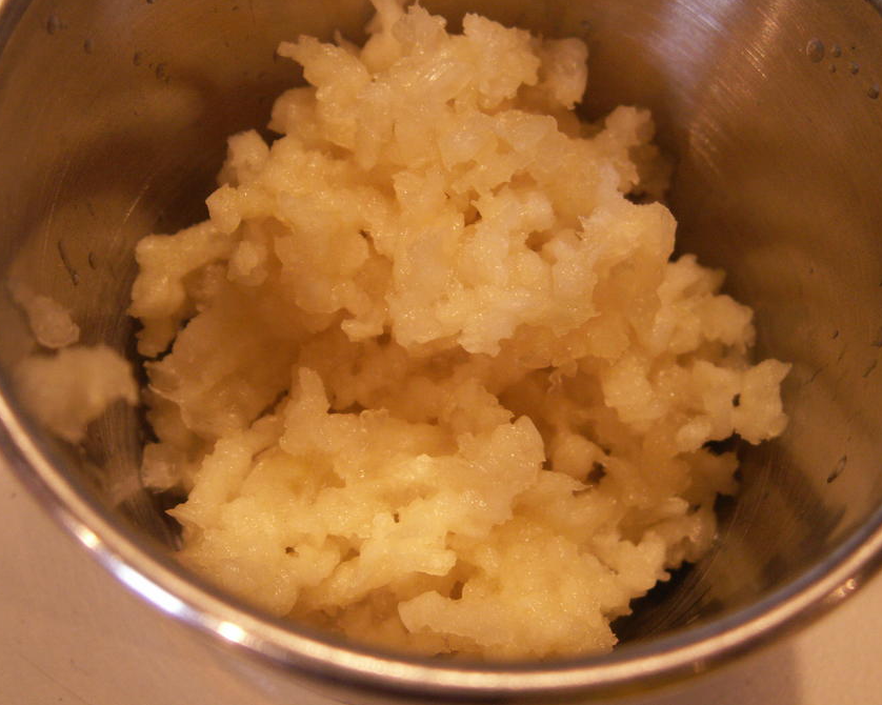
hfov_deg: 29.1
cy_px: 352
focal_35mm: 65
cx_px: 460
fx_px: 1696
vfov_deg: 23.5
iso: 160
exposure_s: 1/13
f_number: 3.2
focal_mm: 10.28
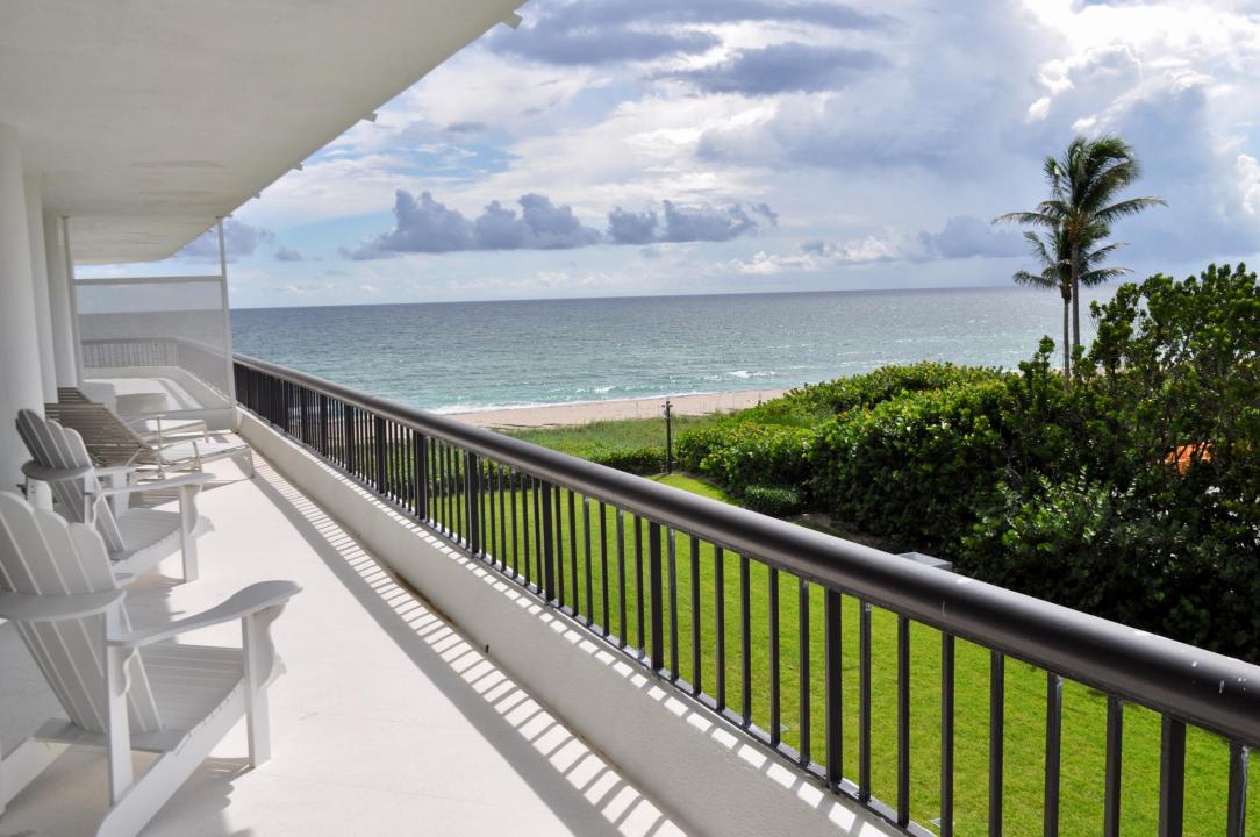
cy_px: 418
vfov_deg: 39.9
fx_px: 1154
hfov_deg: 57.3
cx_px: 630
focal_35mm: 33
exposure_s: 1/320
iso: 200
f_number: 10
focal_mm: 22
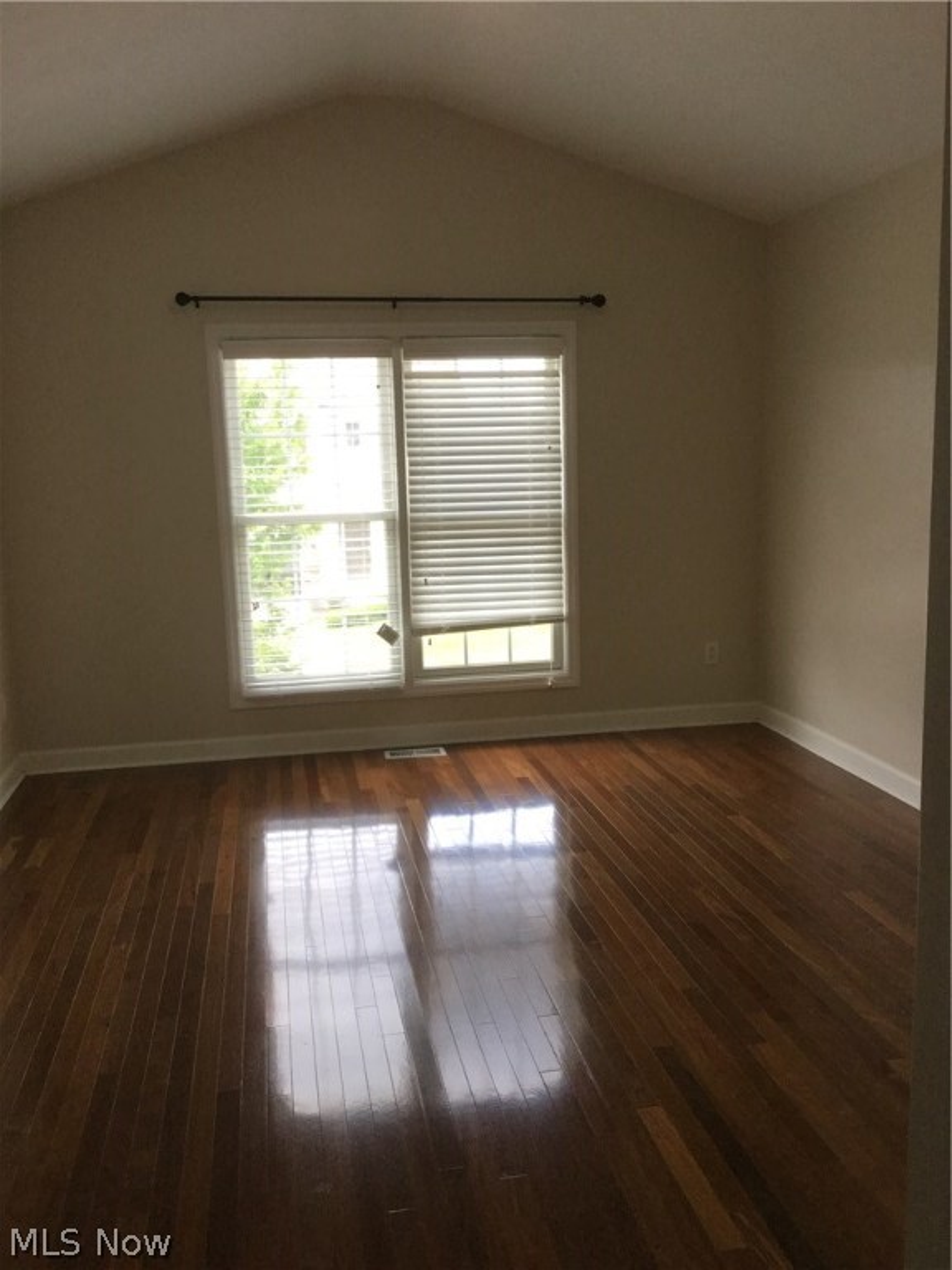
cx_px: 476
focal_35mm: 31
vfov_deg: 58.4
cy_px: 635
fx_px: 1137
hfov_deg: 45.4
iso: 25
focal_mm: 3.3
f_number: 2.4
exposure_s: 1/40
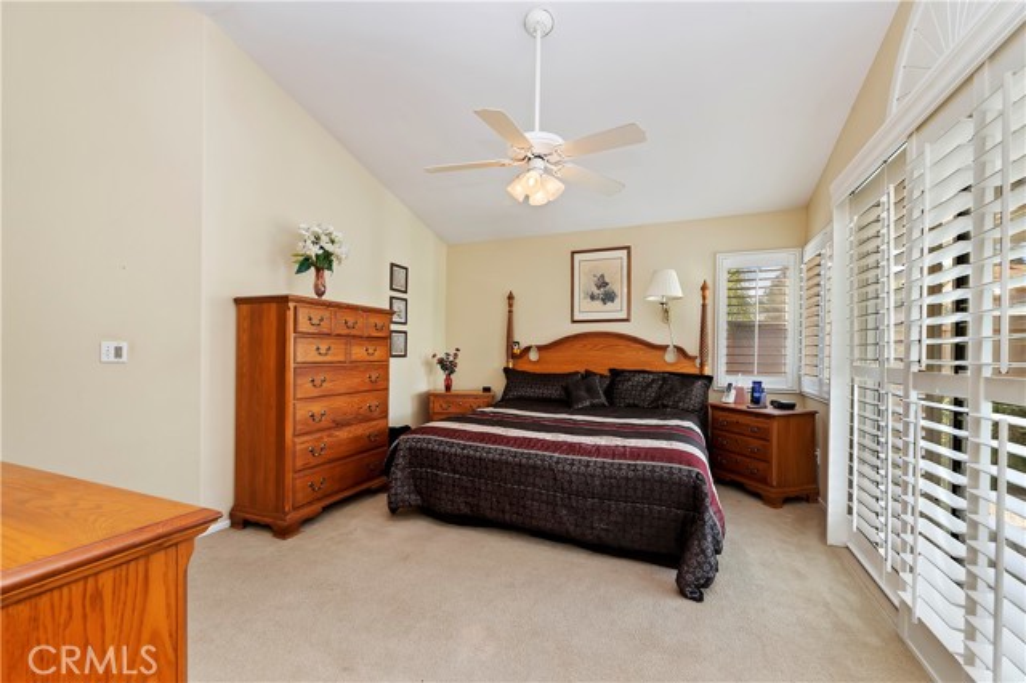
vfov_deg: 81.1
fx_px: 399
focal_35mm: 14
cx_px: 513
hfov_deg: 104.3
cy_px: 342
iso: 500
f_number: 10
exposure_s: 1/15
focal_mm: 14
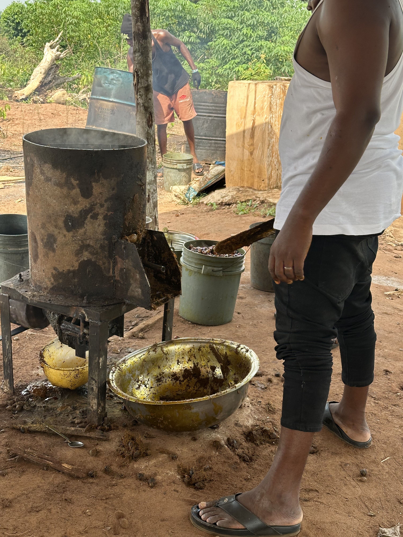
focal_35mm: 48
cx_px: 202
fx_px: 745
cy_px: 268
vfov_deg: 39.7
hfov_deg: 30.3
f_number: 1.78
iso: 64
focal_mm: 6.86
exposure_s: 1/623
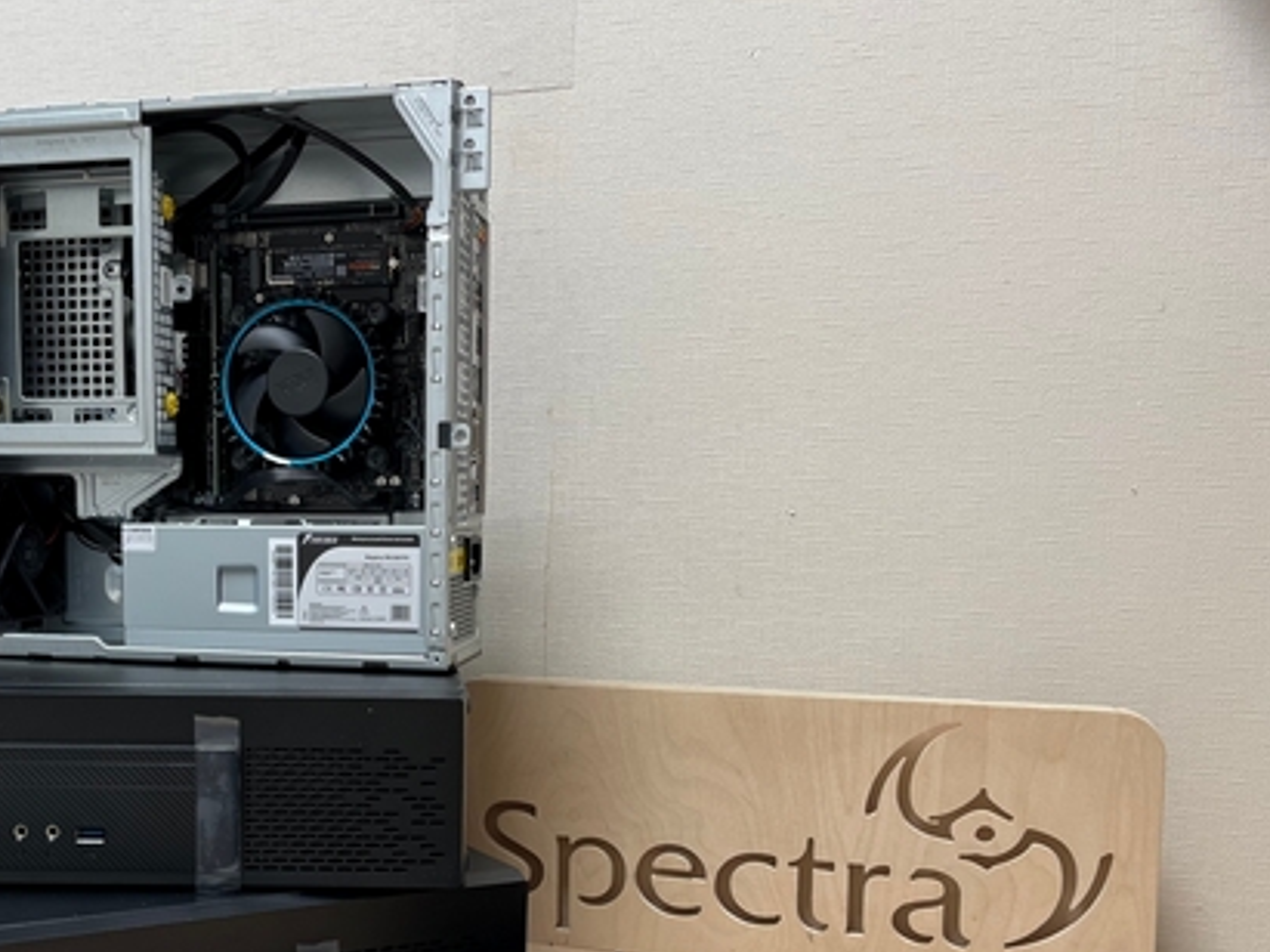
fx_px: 1394
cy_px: 649
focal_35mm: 38
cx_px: 374
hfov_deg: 47.8
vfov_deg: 37.2
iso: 80
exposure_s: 1/50
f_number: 1.6
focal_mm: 5.1
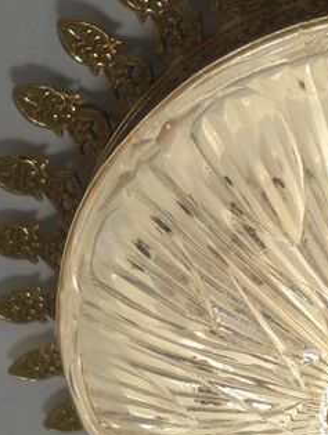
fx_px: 1223
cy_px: 301
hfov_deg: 14.7
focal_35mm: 97
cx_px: 417
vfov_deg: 20.1
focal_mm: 6.1
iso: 100
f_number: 4
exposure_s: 1/400
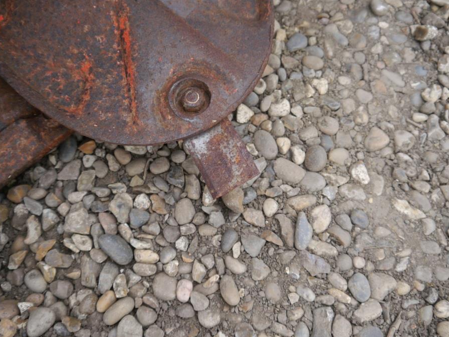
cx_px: 220
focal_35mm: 32
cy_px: 152
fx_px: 415
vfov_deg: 44.1
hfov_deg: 56.8
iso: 160
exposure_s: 1/125
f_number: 4
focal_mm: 14
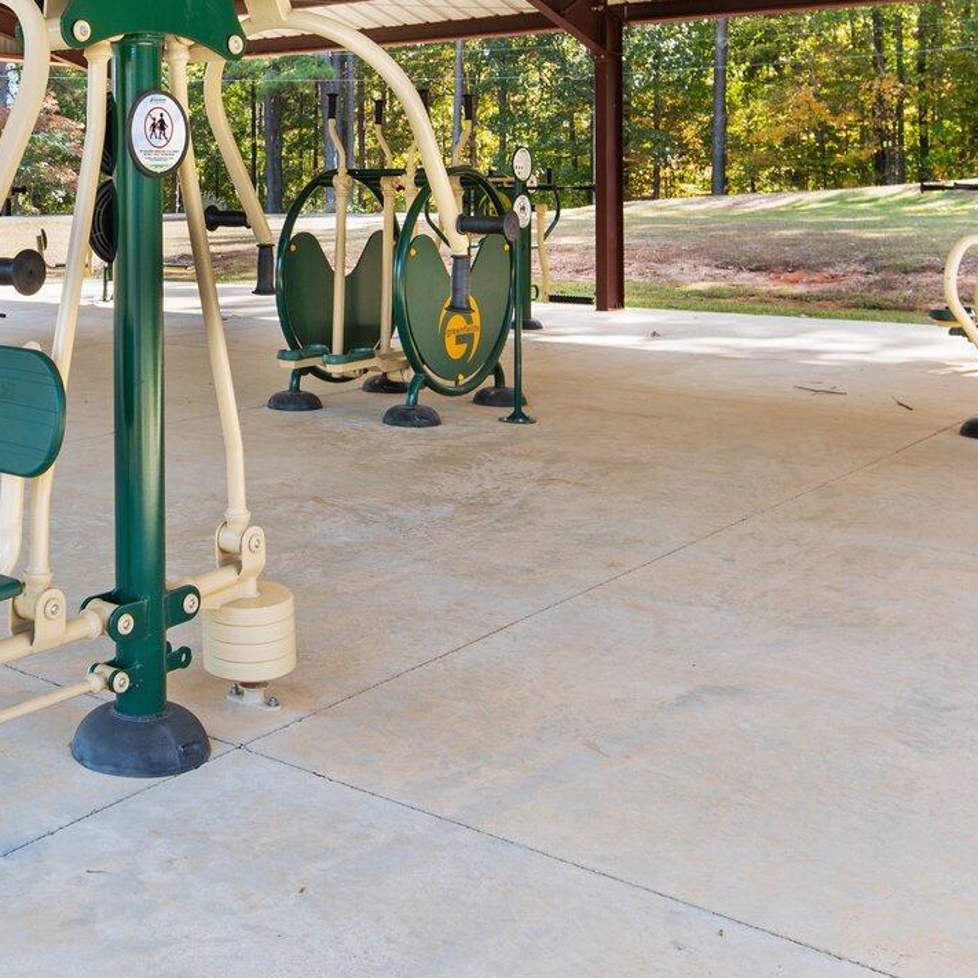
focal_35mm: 44
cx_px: 124
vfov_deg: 36.3
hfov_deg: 36.3
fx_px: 1406
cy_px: 121
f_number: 6.3
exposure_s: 1/50
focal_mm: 18
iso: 400
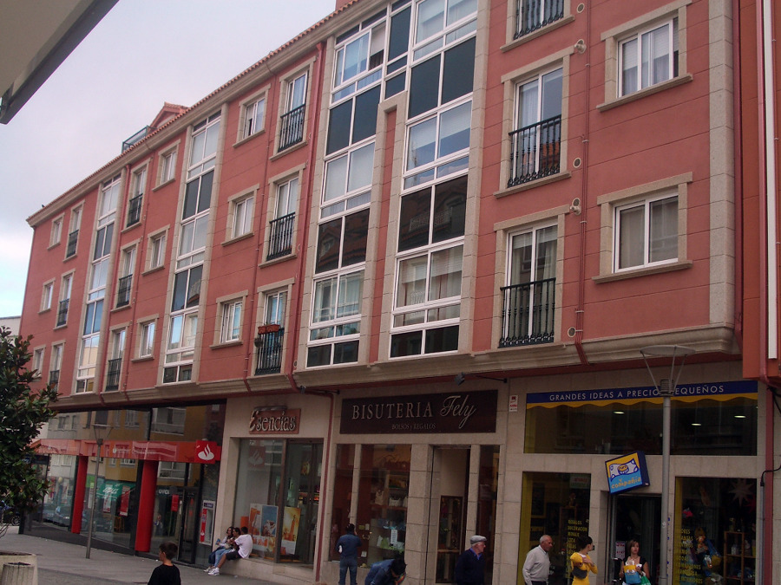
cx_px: 390
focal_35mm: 41
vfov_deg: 35.1
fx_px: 925
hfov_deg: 45.8
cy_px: 292
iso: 80
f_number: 4.6
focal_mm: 6.8
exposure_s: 1/100
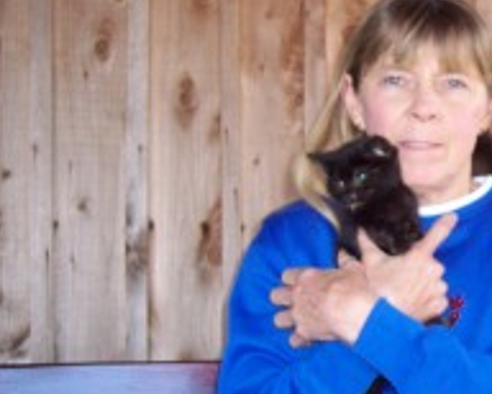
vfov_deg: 17.3
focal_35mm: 89
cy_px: 237
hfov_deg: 21.0
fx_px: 1297
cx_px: 451
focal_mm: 8
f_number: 2.8
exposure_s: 1/60
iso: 140
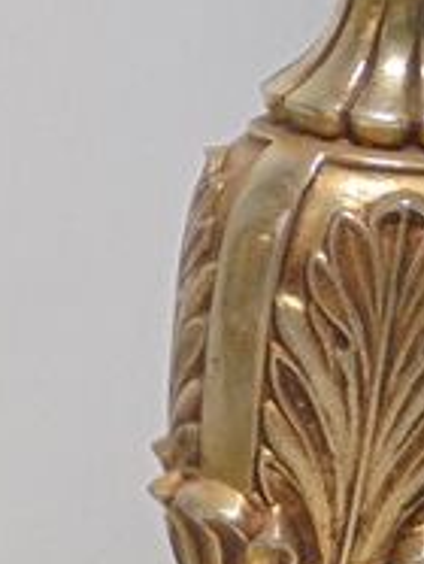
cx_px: -568
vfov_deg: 13.9
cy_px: 506
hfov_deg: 9.5
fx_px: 2281
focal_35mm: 140
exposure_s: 1/60
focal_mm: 5.3
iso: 100
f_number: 3.7
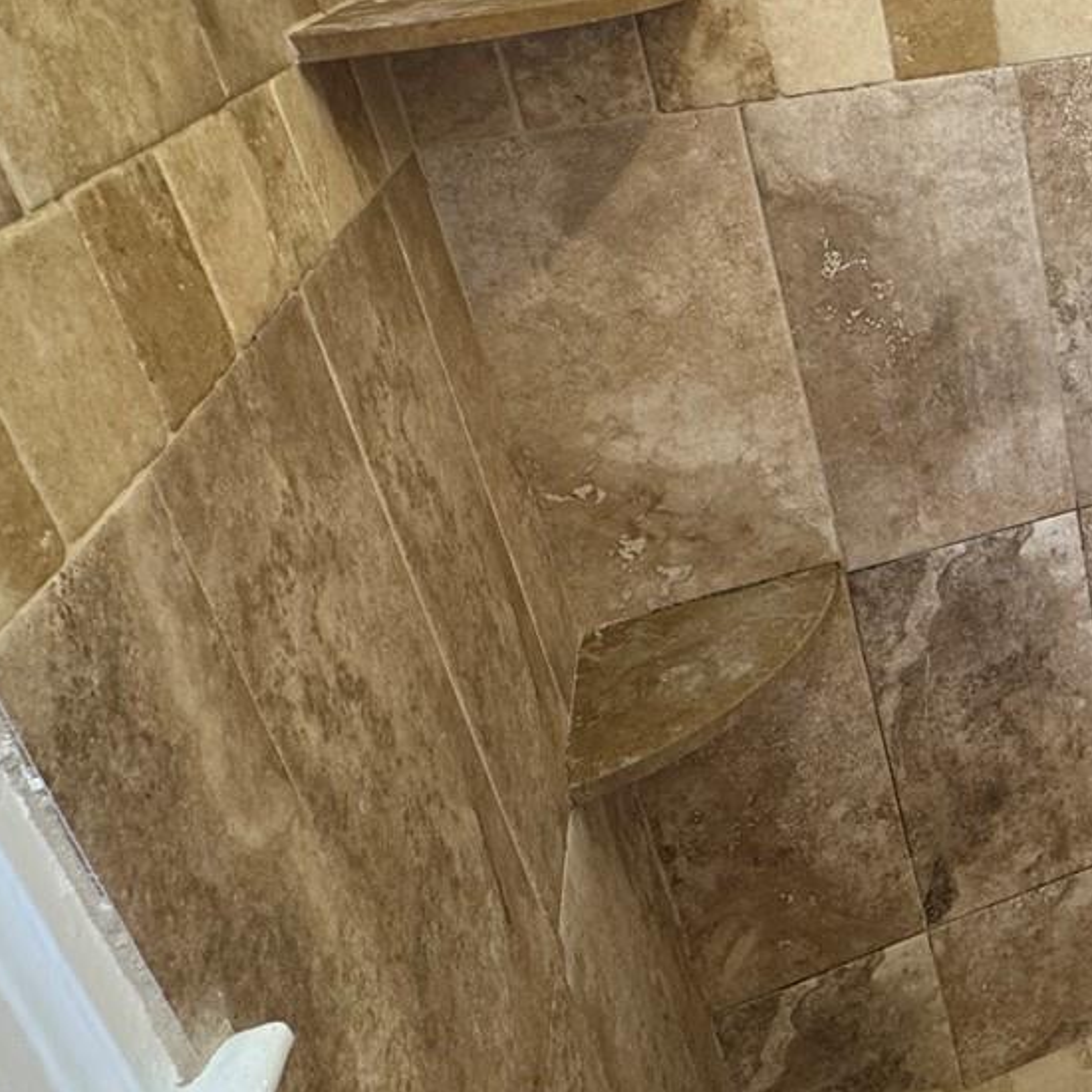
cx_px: 1314
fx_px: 1285
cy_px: 318
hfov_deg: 35.8
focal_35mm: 36
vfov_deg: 45.0
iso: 200
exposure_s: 1/60
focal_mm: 2.22
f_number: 2.2
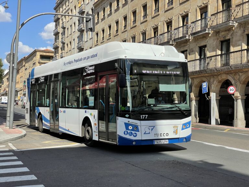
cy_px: 94
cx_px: 124
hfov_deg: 36.8
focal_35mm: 52
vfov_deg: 28.0
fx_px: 374
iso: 25
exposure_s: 1/1497
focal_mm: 6
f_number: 2
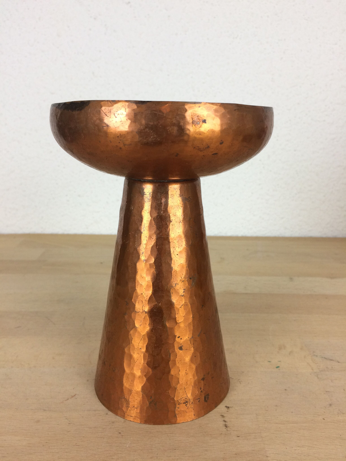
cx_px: 173
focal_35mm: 29
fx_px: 386
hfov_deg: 48.2
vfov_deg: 61.7
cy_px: 230
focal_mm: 4.15
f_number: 2.2
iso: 64
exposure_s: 1/100
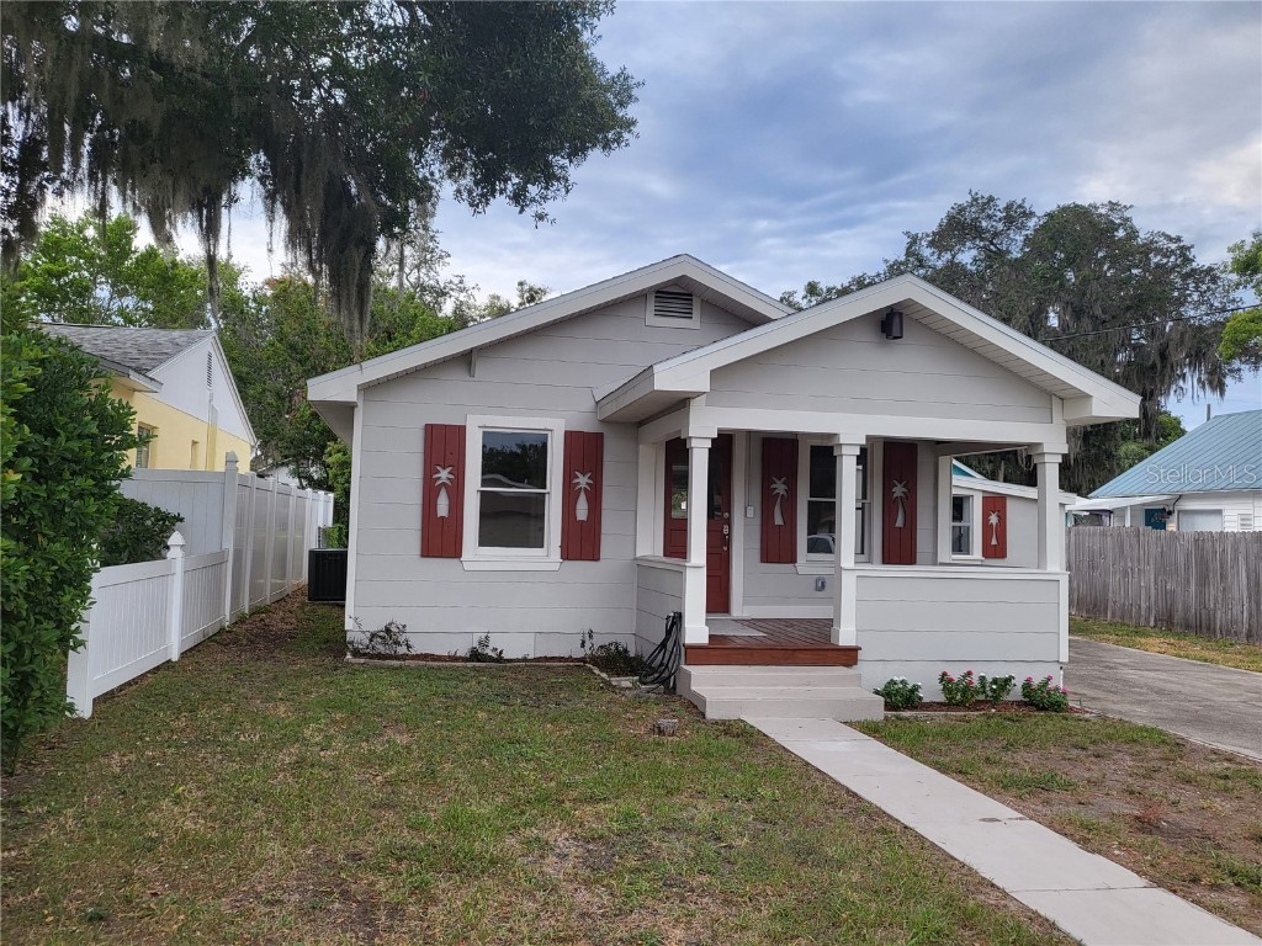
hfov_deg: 67.3
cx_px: 631
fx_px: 948
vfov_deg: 53.1
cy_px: 473
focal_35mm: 26
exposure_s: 1/403
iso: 50
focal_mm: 4.25
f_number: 1.8
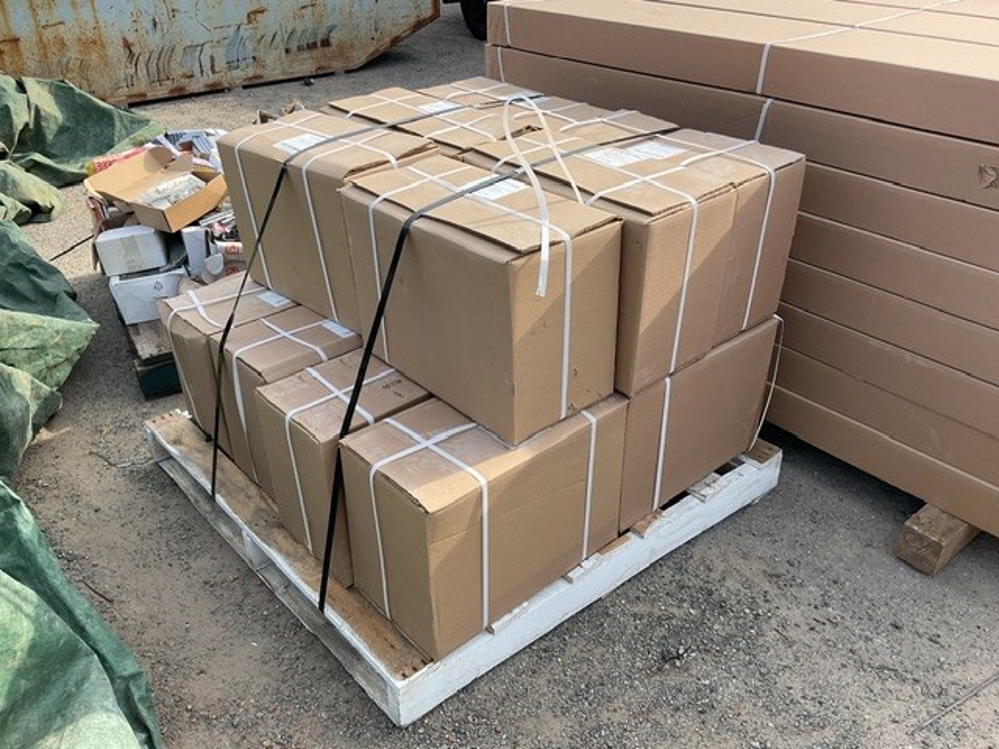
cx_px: 500
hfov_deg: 61.7
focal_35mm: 29
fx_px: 837
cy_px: 374
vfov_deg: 48.2
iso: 16
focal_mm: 3
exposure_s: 1/709
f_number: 1.8
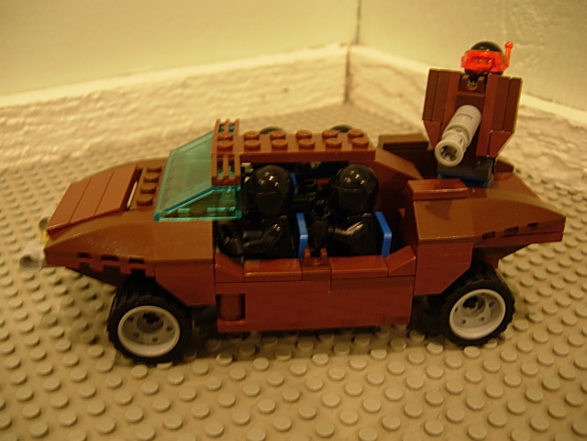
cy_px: 220
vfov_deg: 39.7
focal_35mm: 36
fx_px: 610
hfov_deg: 51.4
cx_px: 294
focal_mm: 7.5
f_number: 2.7
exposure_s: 1/4
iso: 129
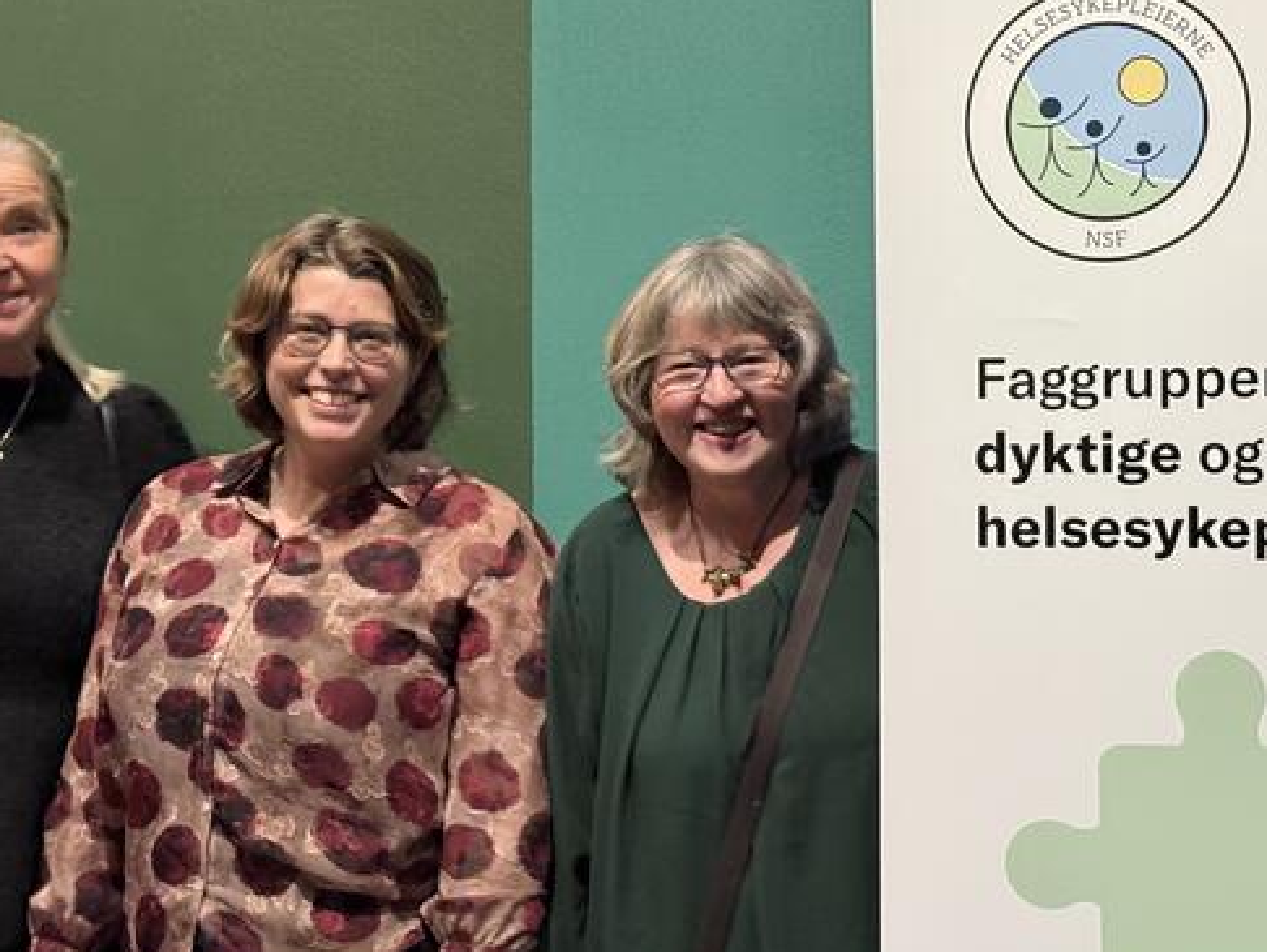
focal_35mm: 79
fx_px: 2893
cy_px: 433
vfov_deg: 18.7
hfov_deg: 24.7
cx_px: 641
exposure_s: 1/33
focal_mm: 6.76
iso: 500
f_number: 1.78
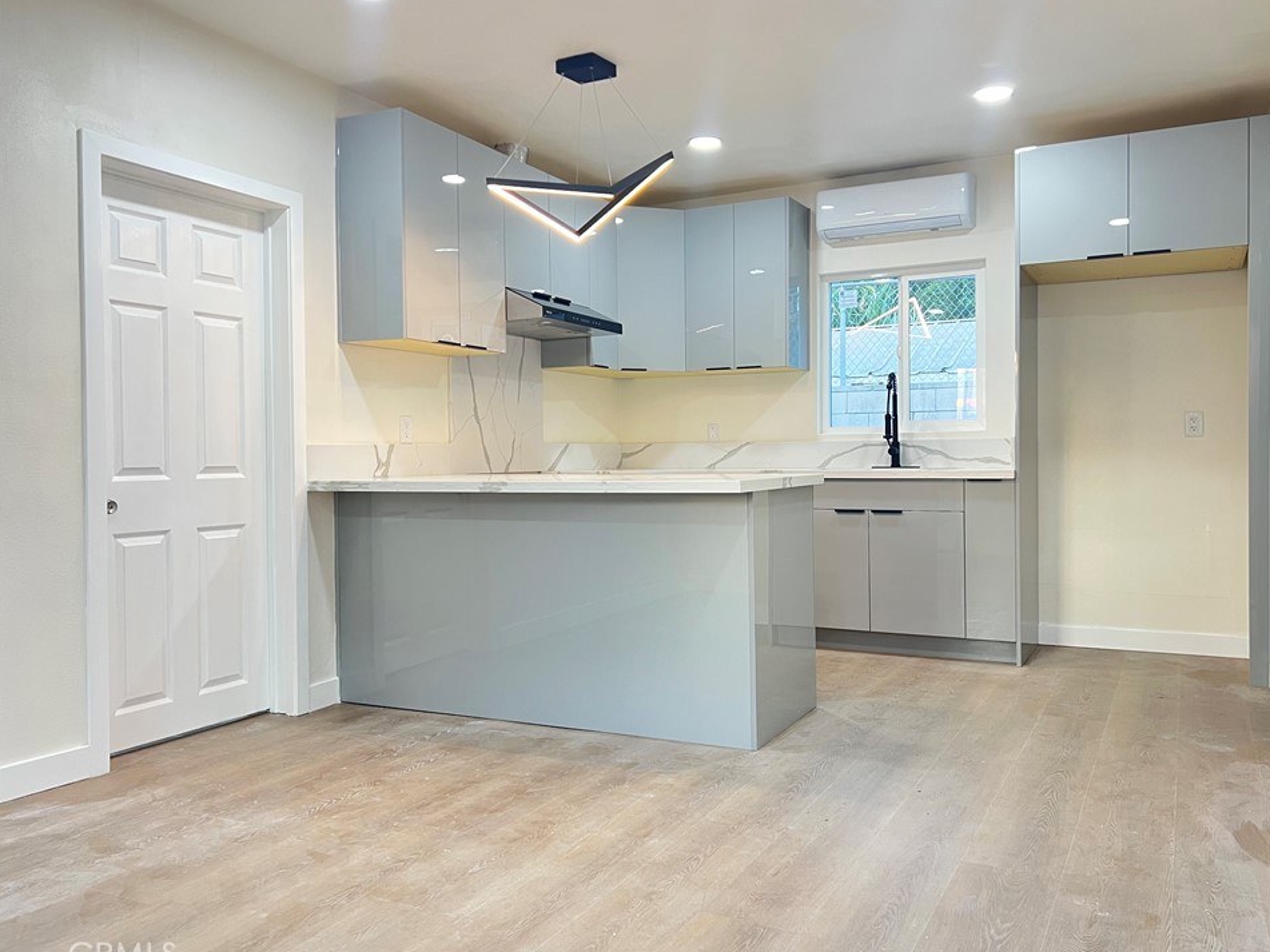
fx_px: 1027
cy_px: 461
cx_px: 677
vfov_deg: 49.7
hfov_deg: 63.4
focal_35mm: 28
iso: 160
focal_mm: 5.7
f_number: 1.5
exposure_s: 1/60
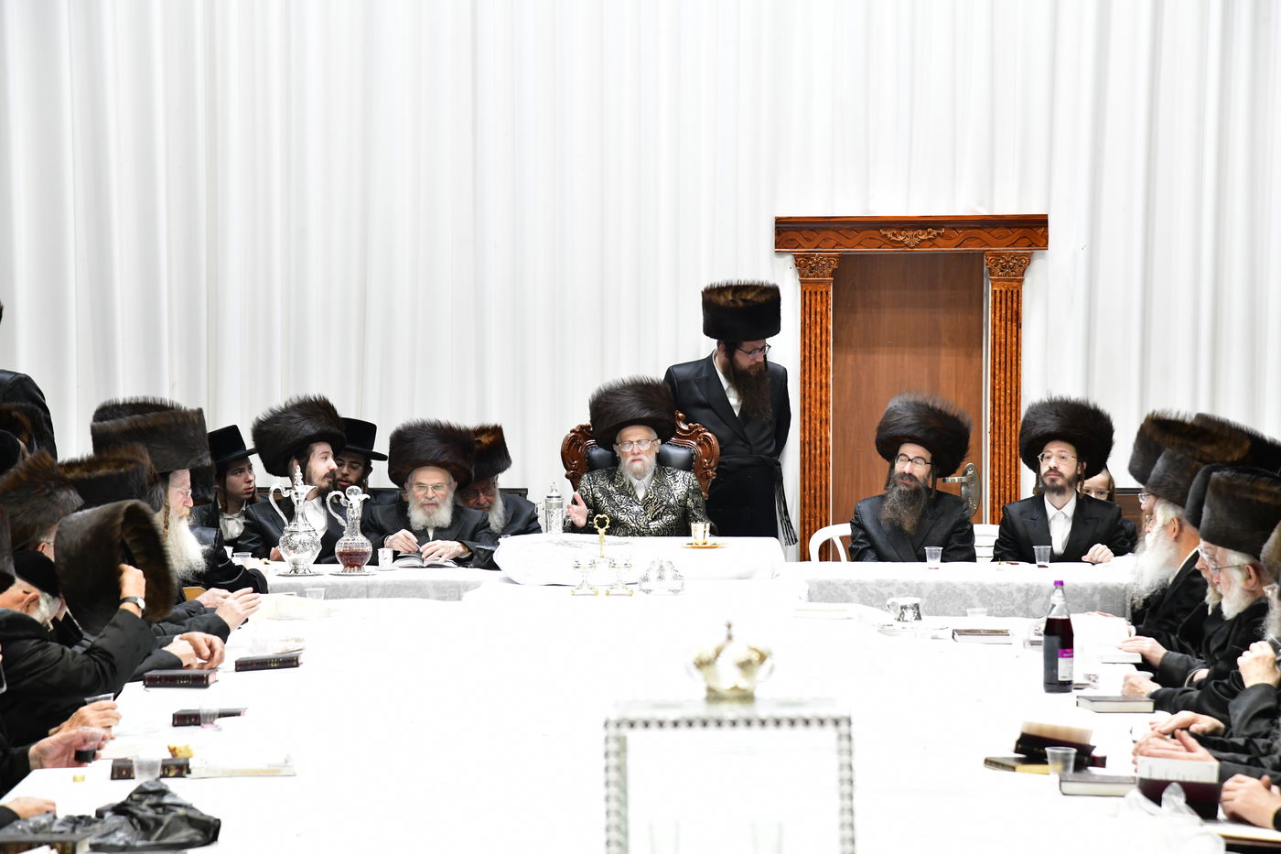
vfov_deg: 11.4
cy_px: 427
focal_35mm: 120
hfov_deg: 17.1
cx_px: 640
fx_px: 4269
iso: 3200
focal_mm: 120
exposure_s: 1/80
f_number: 7.1
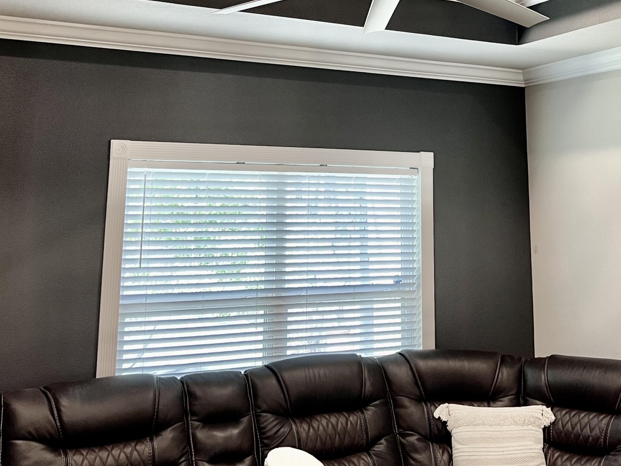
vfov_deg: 29.7
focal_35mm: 47
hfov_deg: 40.3
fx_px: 843
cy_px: 54
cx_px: 366
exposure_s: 1/60
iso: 125
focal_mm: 5.7
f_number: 1.5
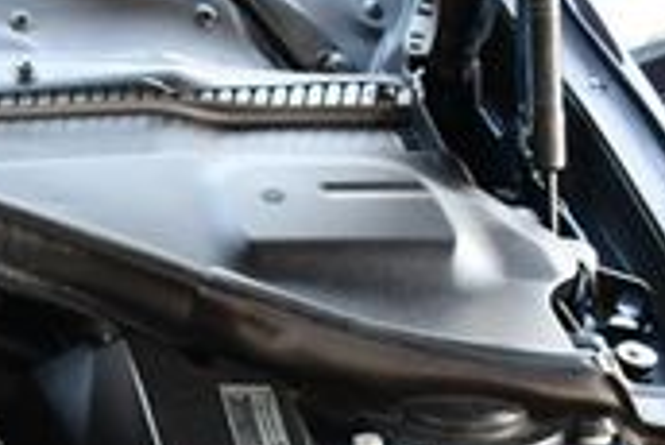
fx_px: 2477
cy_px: 650
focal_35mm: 134
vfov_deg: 10.0
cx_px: -487
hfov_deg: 13.8
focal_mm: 18
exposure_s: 1/160
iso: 800
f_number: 3.5
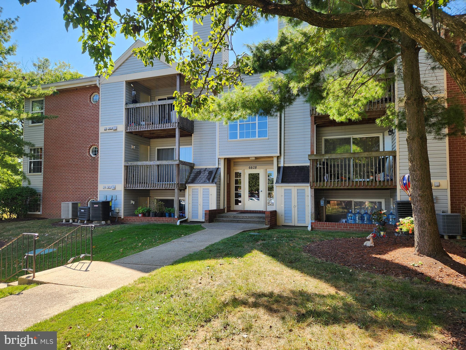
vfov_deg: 58.9
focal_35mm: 23
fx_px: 310
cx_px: 233
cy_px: 175
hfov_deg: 73.9
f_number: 1.8
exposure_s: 1/500
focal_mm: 5.4
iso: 20
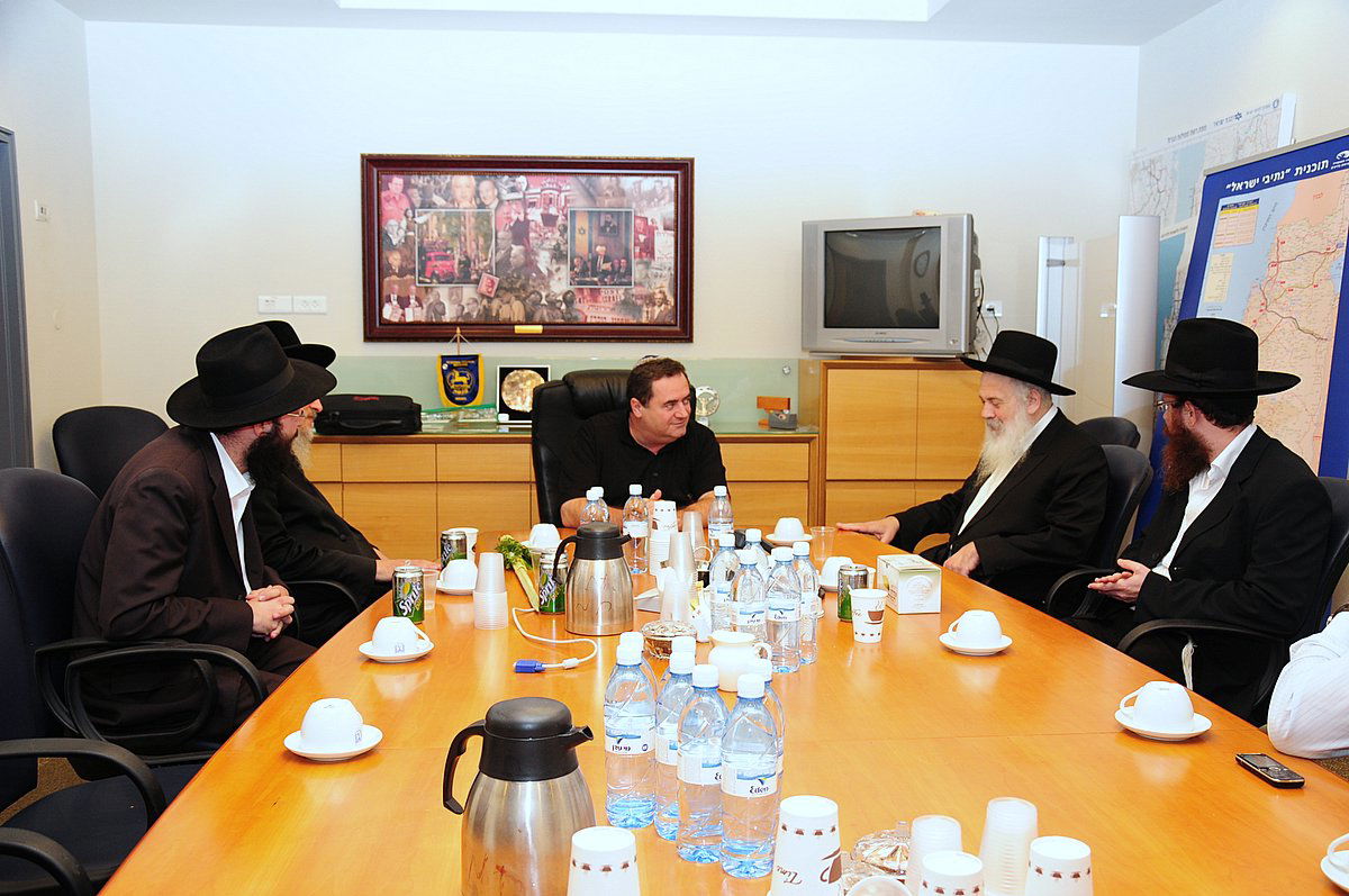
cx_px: 674
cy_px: 448
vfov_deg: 36.8
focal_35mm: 36
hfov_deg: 53.2
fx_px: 1347
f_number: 5
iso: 400
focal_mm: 24
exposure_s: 1/80
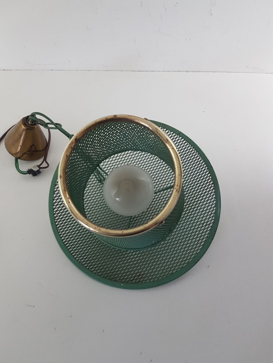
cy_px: 182
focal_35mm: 26
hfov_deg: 53.1
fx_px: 273
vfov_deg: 67.3
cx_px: 136
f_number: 1.7
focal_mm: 4.2
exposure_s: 1/100
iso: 80
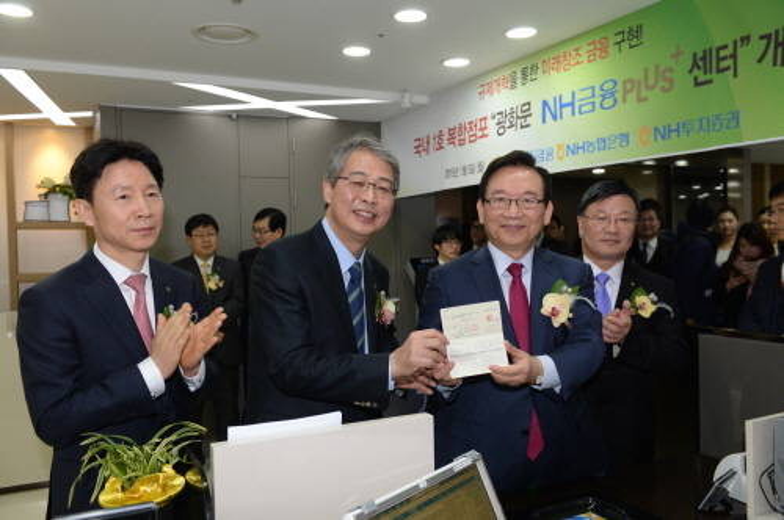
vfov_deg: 41.0
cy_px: 260
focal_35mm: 32
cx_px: 392
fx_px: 696
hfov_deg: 58.8
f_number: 5
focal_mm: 32
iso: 1250
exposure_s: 1/200
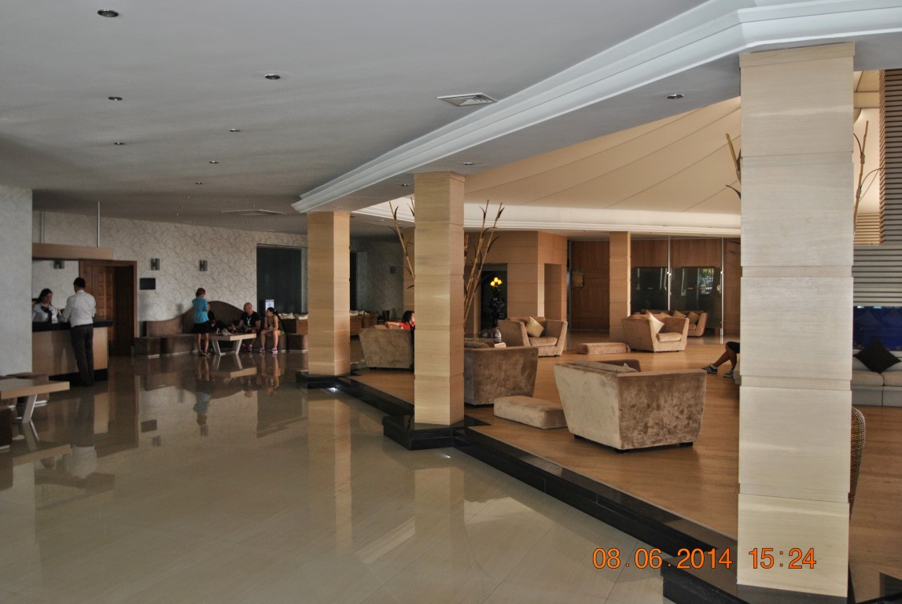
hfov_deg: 59.4
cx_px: 451
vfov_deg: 41.8
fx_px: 790
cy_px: 302
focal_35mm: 32
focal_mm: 21
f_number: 4.5
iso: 200
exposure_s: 1/60
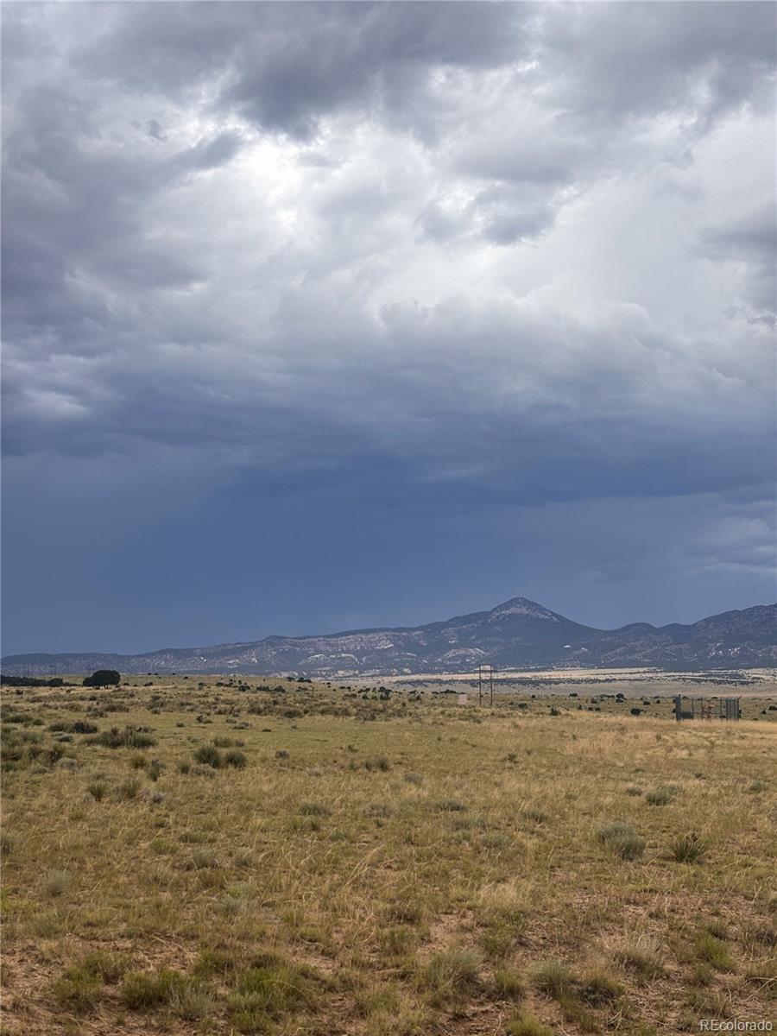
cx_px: 388
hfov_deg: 28.0
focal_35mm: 52
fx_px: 1556
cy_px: 518
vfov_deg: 36.8
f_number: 1.6
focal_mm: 5.96
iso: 32
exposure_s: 1/3413
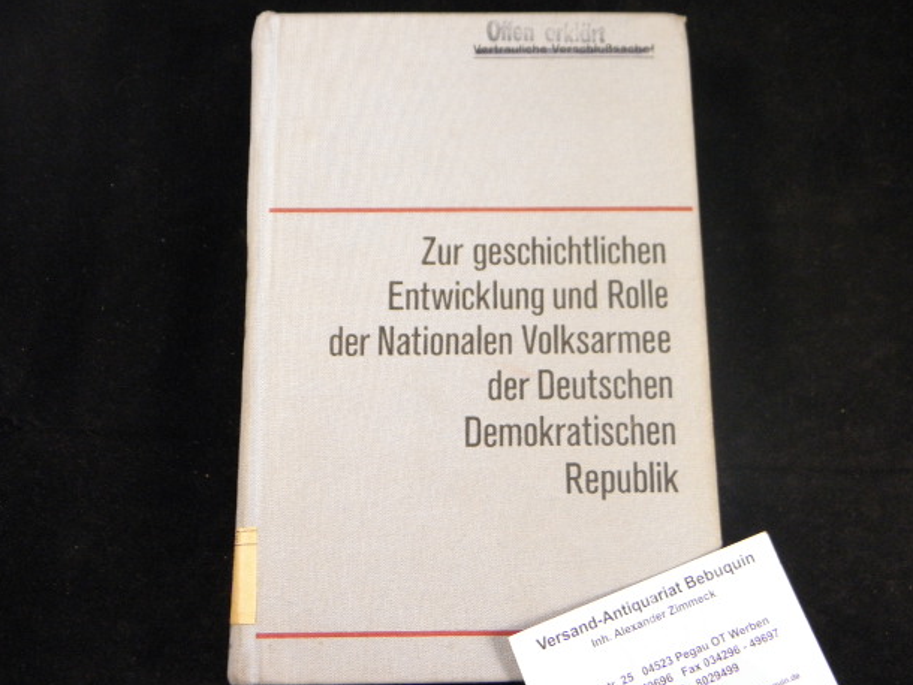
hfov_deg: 43.8
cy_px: 342
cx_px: 476
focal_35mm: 43
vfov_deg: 33.6
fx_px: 1135
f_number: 3.8
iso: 250
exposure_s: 1/40
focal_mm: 7.5
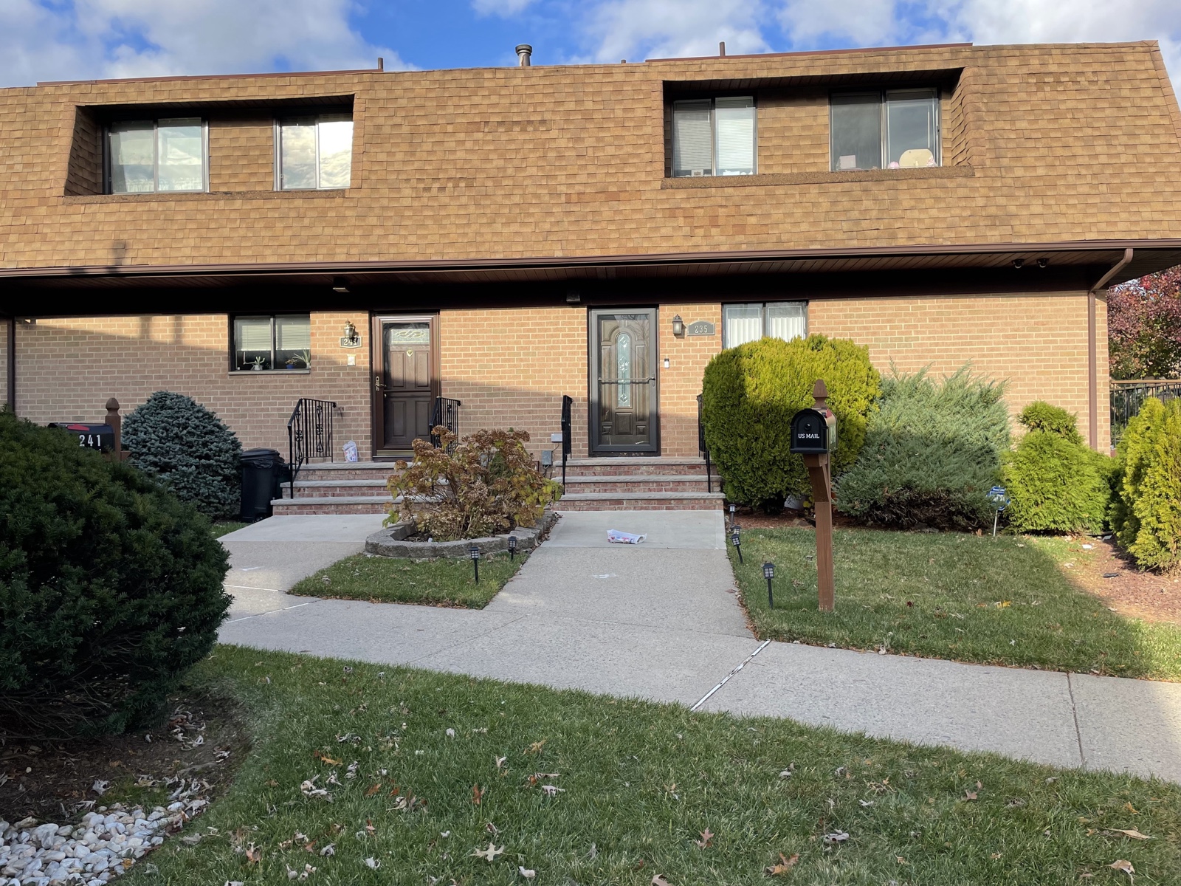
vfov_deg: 53.1
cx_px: 590
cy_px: 443
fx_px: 887
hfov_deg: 67.3
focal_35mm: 26
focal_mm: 4.2
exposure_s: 1/1221
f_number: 1.6
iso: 32
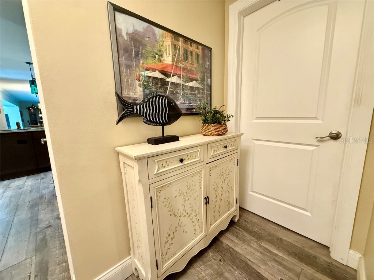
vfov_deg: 85.7
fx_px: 151
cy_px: 140
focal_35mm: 14
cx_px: 187
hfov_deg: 102.1
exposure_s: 1/60
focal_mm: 2.22
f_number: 2.2
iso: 400
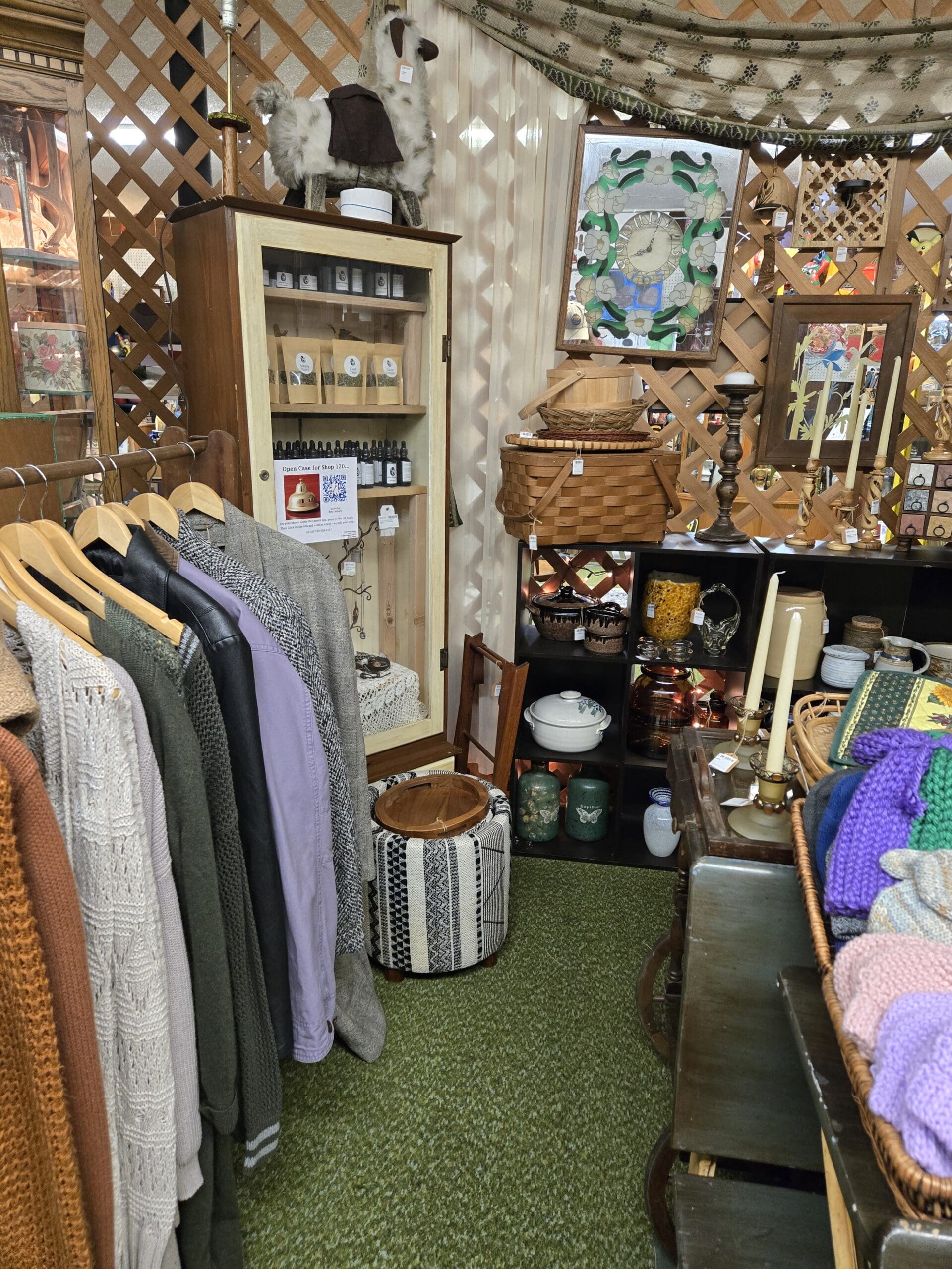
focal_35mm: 23
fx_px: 843
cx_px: 476
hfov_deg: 58.9
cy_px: 634
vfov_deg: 73.9
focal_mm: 5.4
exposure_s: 1/120
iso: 640
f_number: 1.8
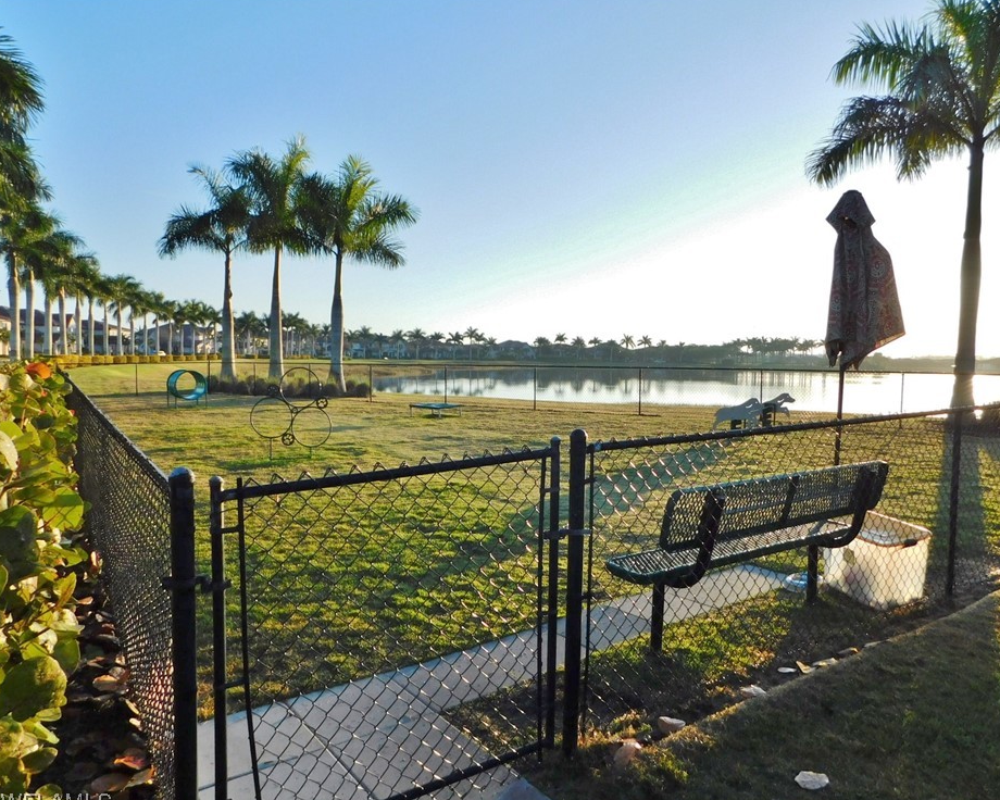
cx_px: 536
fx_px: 740
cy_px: 410
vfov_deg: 56.8
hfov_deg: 68.0
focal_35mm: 25
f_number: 3
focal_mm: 4
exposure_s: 1/800
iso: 125
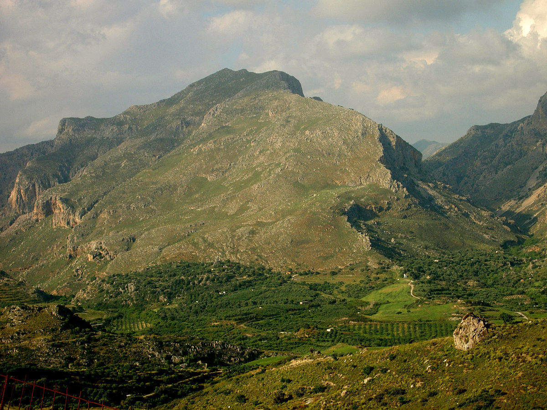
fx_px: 1185
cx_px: 274
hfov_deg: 26.0
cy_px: 205
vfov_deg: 19.6
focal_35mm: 75
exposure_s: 1/160
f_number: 7.1
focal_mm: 12.4
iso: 50
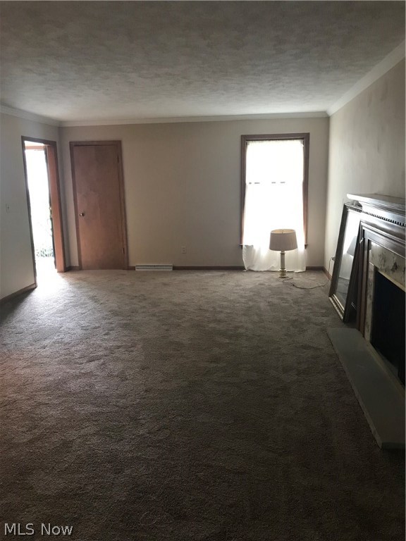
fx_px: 438
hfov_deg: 49.7
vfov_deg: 63.4
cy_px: 270
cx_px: 203
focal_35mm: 28
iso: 64
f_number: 1.8
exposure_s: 1/15
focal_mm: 3.99
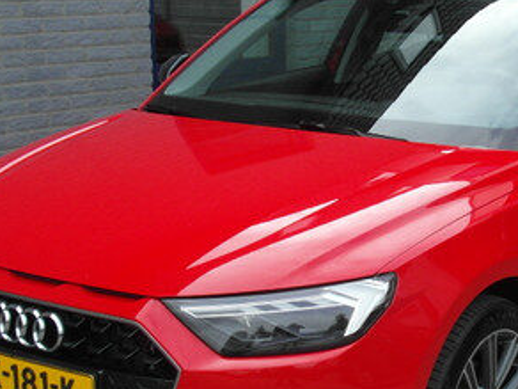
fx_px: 1347
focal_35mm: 90
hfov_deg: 21.6
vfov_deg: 16.4
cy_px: 268
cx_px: 390
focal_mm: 6.8
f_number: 5.2
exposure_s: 1/125
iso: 80
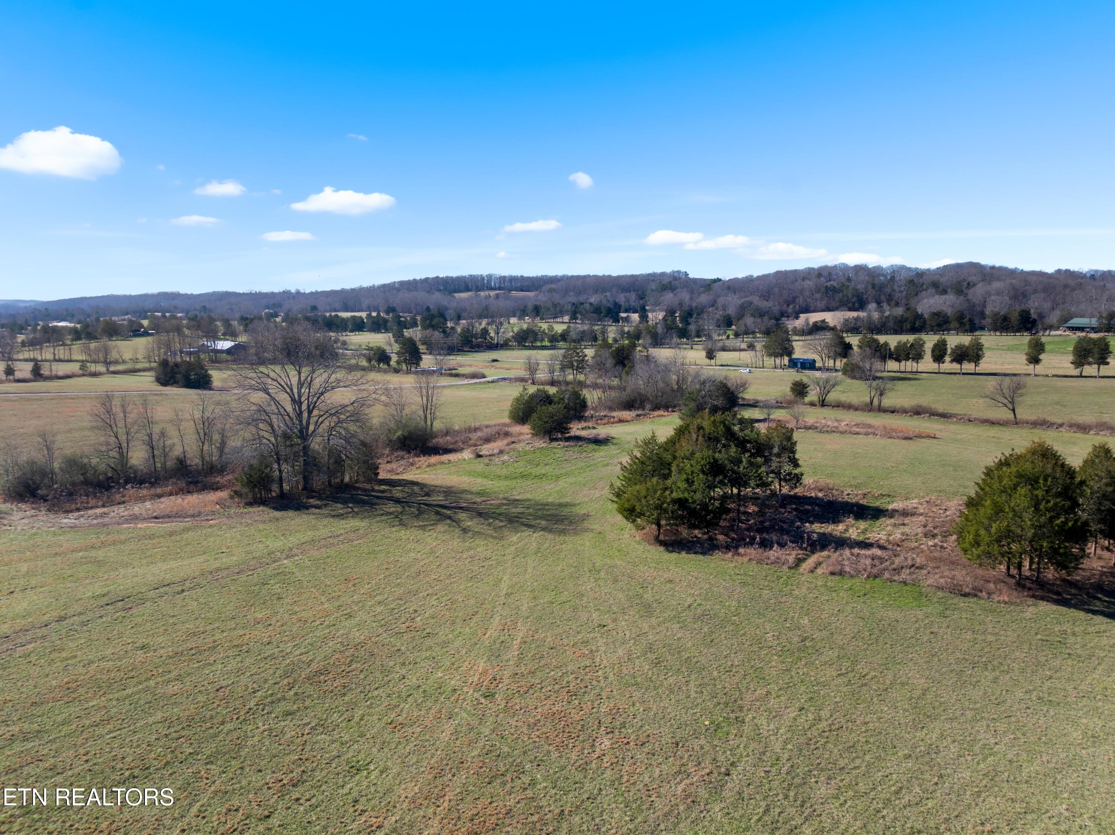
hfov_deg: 71.6
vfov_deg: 56.8
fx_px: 773
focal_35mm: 24
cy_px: 418
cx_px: 558
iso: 120
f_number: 2.8
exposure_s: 1/160
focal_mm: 12.29
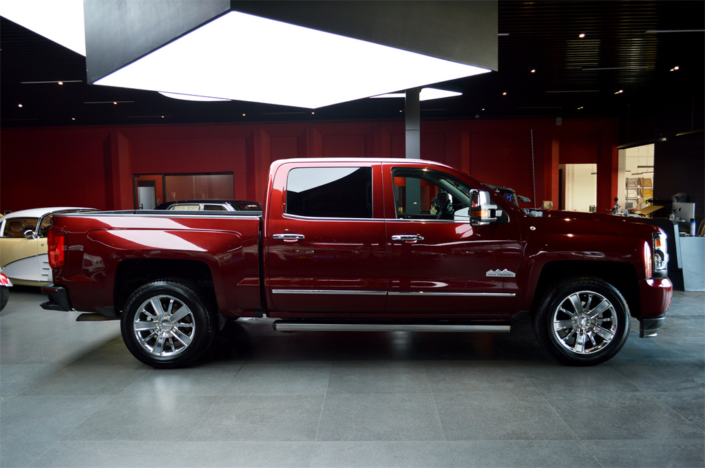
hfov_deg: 67.4
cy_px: 234
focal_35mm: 27
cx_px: 352
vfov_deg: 47.8
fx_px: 528
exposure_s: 1/30
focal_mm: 18
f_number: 3.5
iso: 140
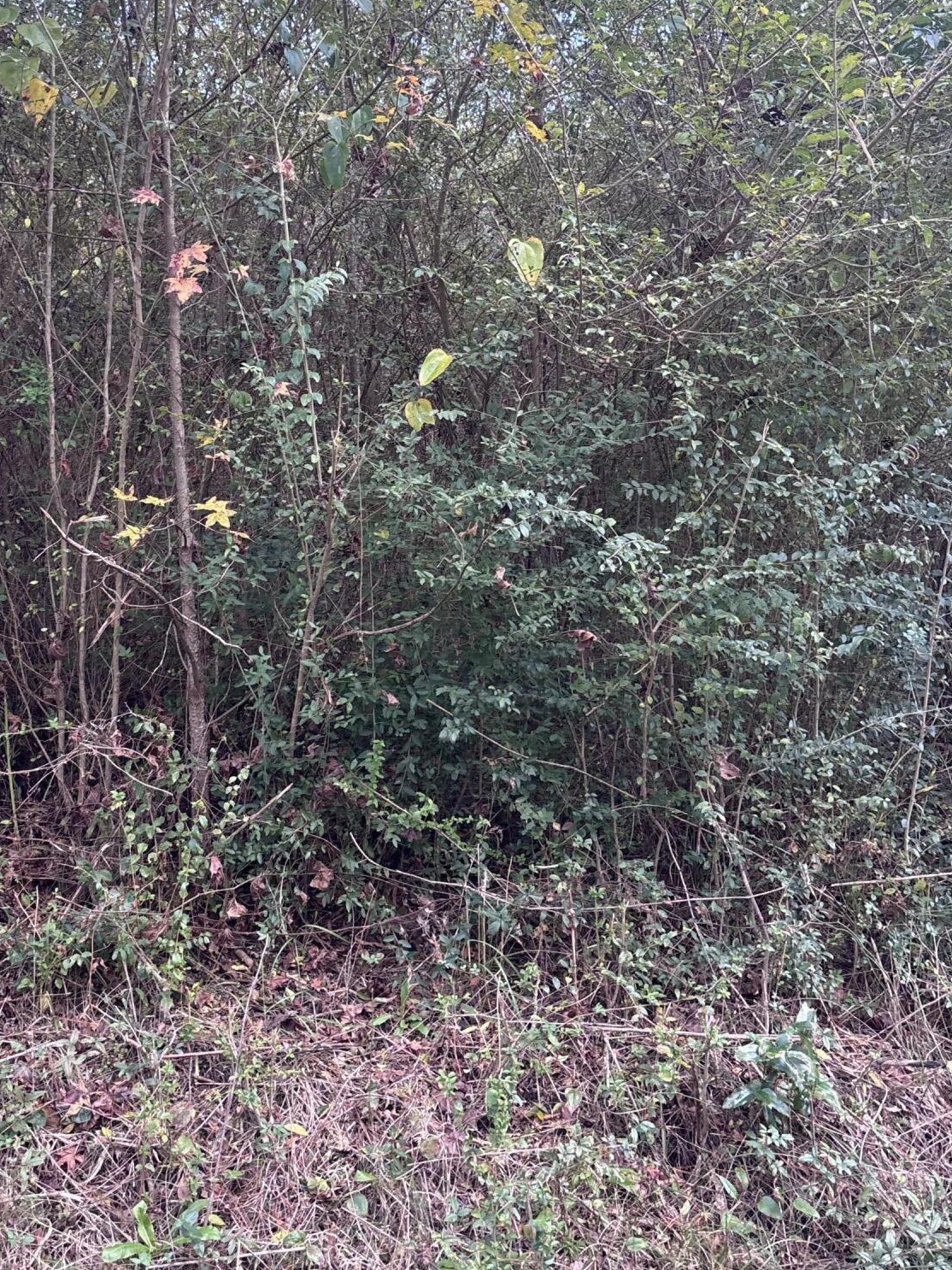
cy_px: 546
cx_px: 356
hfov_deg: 40.4
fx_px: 1284
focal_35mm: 35
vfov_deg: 52.5
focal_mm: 5.96
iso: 125
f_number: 1.6
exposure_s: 1/121
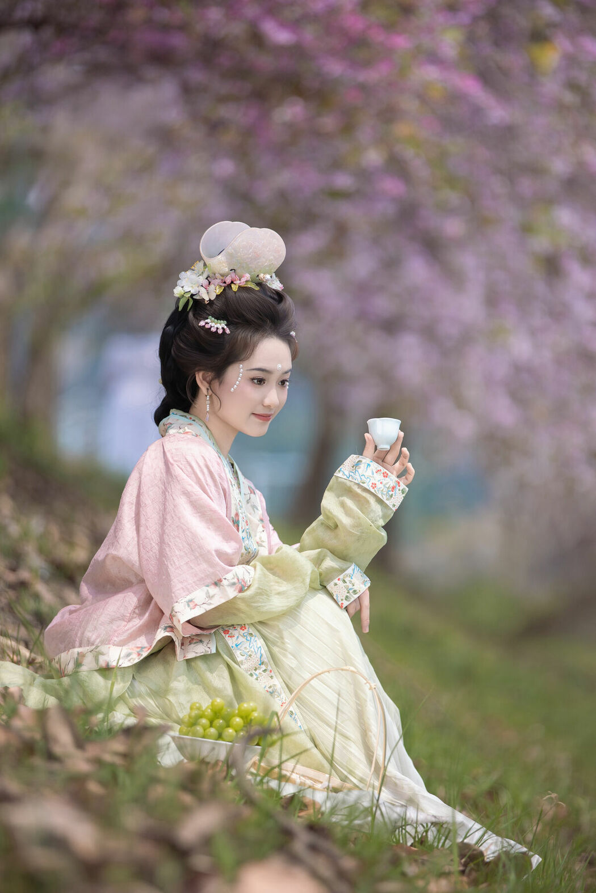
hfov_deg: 7.6
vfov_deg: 11.4
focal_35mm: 180
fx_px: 4470
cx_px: 298
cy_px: 446
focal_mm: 180
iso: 100
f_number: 2.8
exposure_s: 1/1600
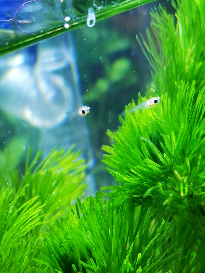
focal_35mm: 124
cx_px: 110
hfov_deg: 12.0
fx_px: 979
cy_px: 107
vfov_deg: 15.9
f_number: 1.8
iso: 50
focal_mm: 5.58
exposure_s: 1/113
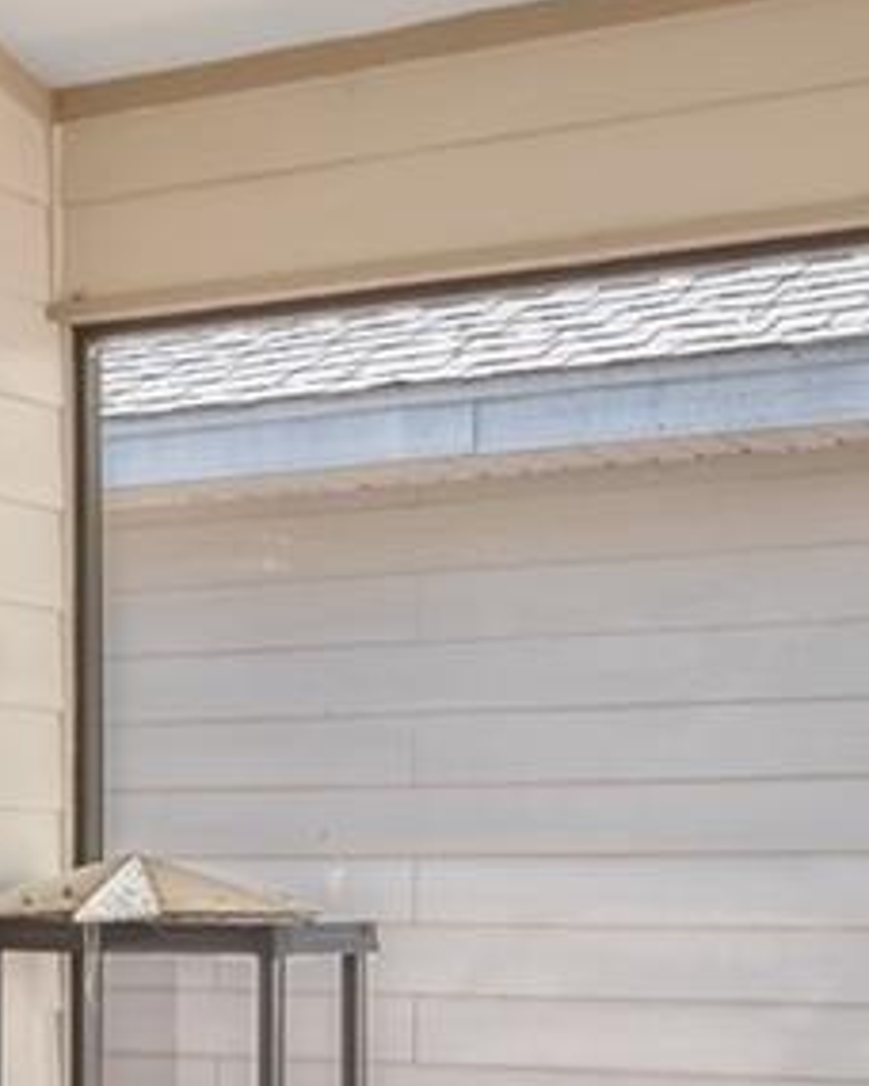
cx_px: 19
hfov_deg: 18.9
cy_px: 838
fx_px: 2540
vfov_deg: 23.8
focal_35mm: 79
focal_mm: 10
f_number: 9
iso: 100
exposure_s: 1/8
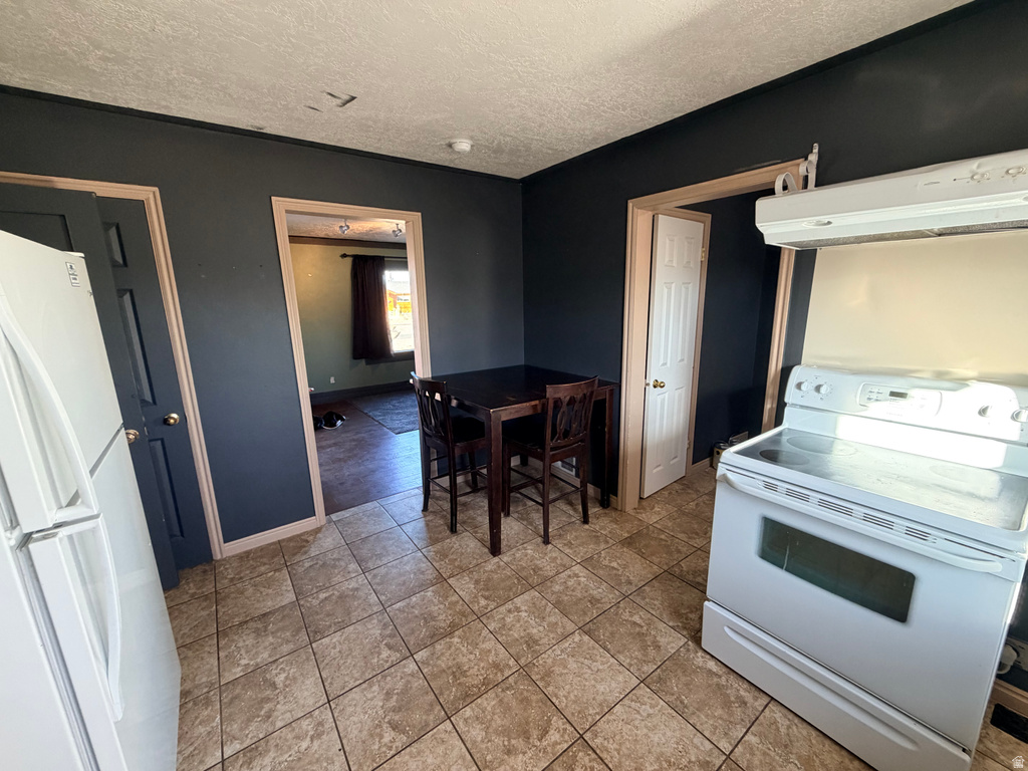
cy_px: 386
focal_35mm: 14
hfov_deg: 102.1
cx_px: 514
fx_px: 416
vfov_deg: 85.7
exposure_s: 1/108
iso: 320
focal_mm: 2.22
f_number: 2.2
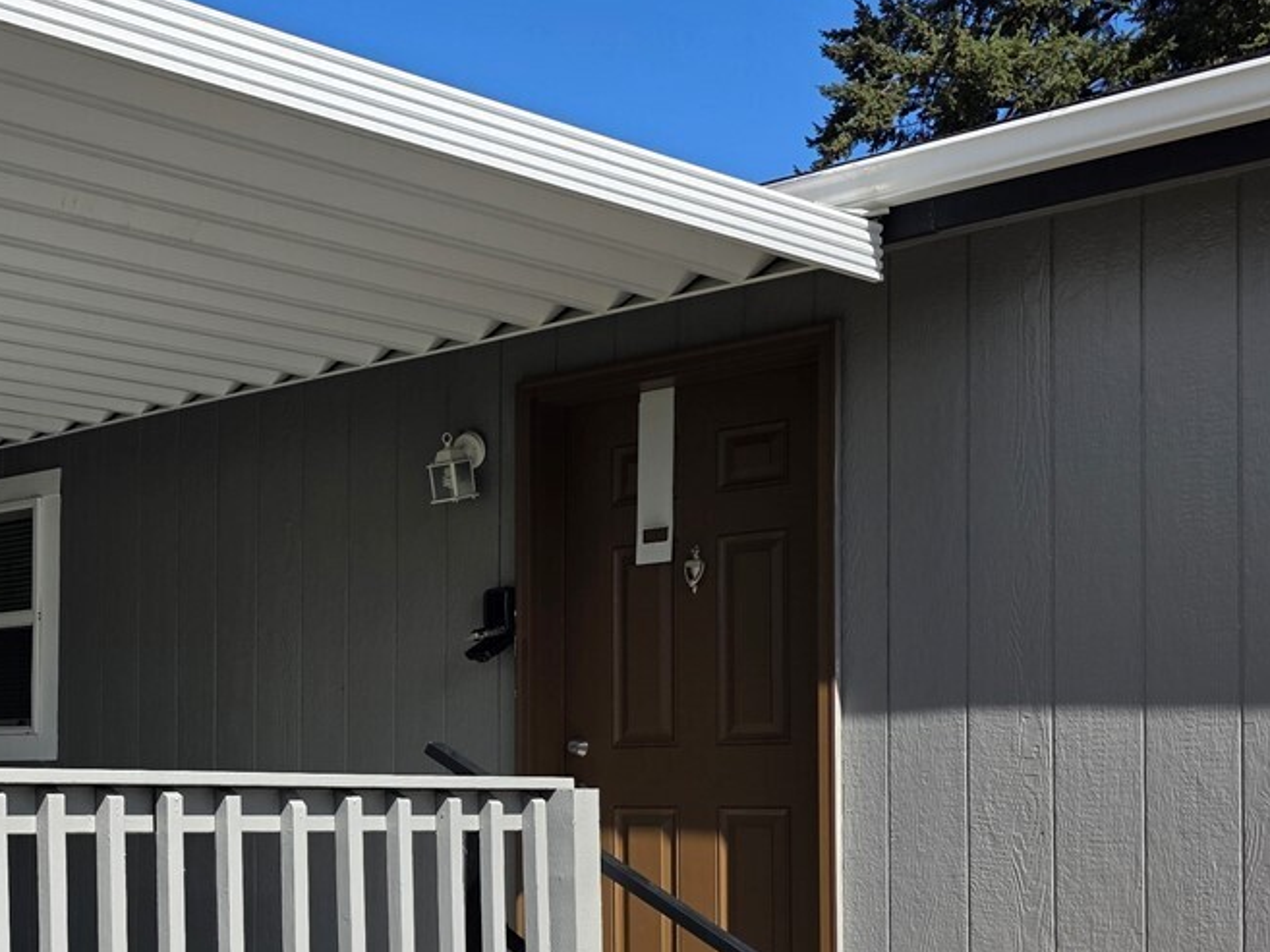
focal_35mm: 56
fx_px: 2055
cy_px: 788
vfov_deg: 25.6
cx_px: 4
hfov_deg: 31.7
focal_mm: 6.3
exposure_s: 1/5153
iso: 80
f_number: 1.7
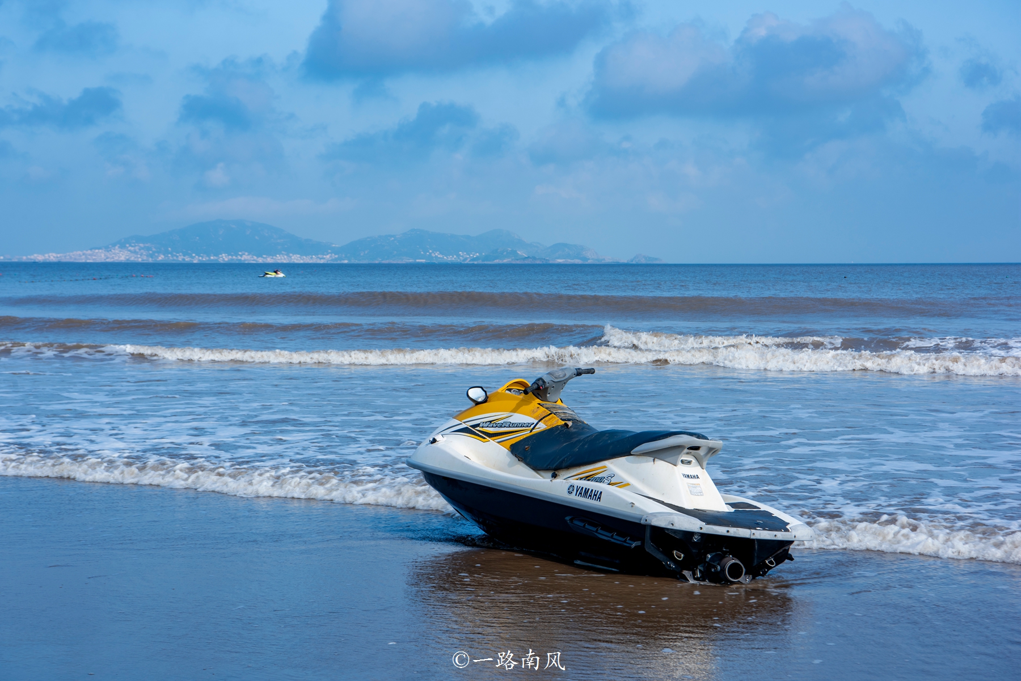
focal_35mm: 70
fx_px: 1986
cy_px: 340
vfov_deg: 19.5
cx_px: 510
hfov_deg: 28.8
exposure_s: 1/80
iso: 80
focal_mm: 70
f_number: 13
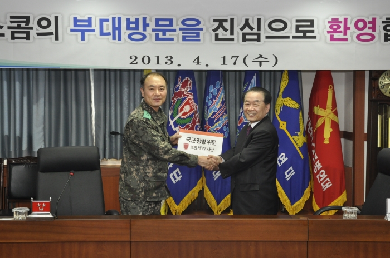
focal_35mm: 57
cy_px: 129
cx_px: 195
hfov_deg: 35.1
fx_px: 616
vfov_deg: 23.7
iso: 1000
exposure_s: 1/60
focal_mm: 38
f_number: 6.3
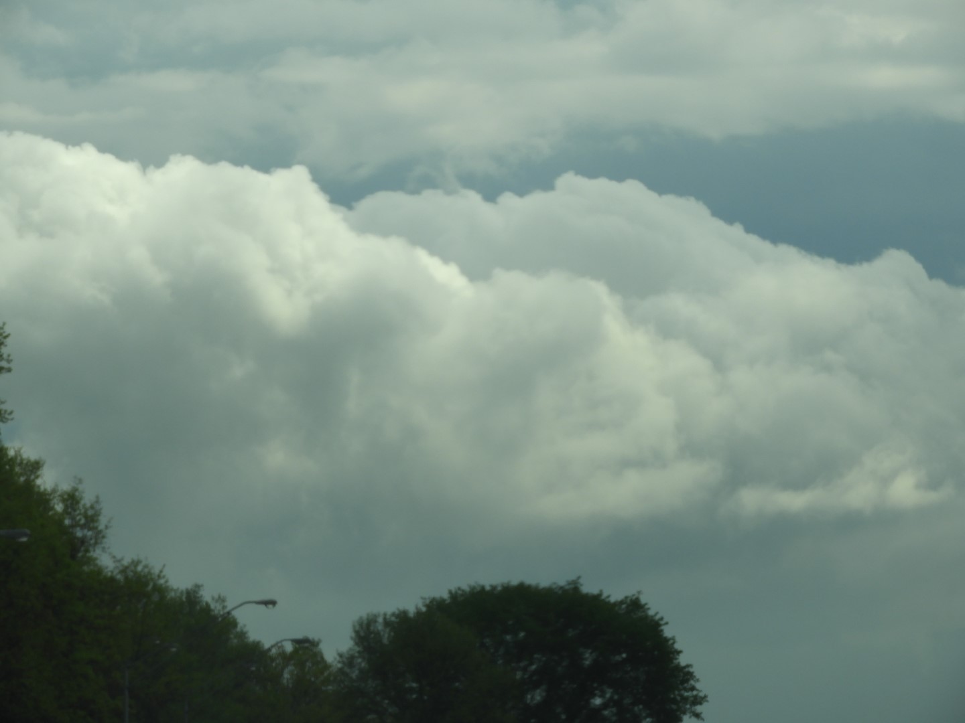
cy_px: 362
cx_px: 482
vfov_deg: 5.5
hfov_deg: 7.3
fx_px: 7527
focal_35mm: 270
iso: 100
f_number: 5.5
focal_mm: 48.4
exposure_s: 1/1000
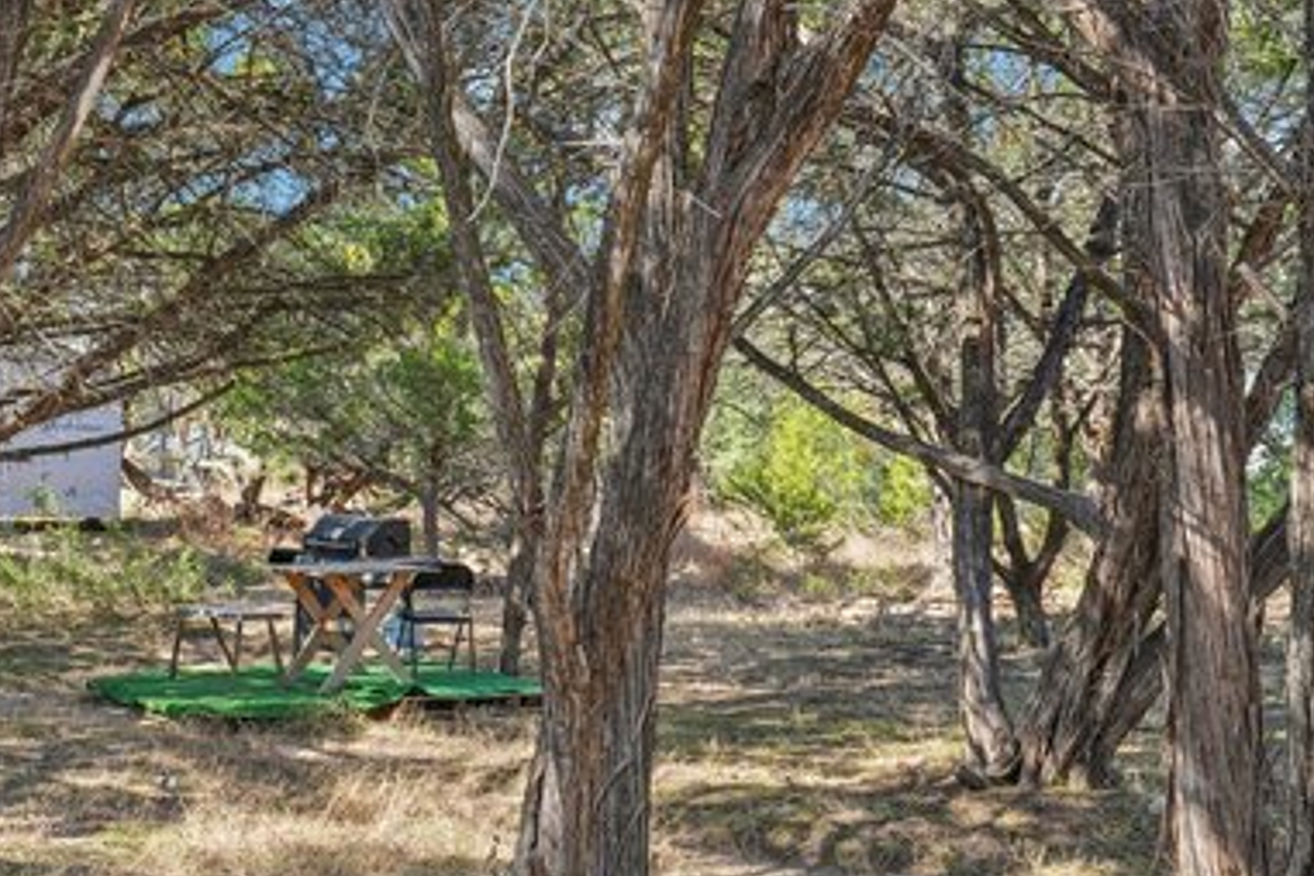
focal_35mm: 47
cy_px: 554
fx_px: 1715
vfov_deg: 28.5
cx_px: 455
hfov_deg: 41.5
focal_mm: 28
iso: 200
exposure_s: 1/45
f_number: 8
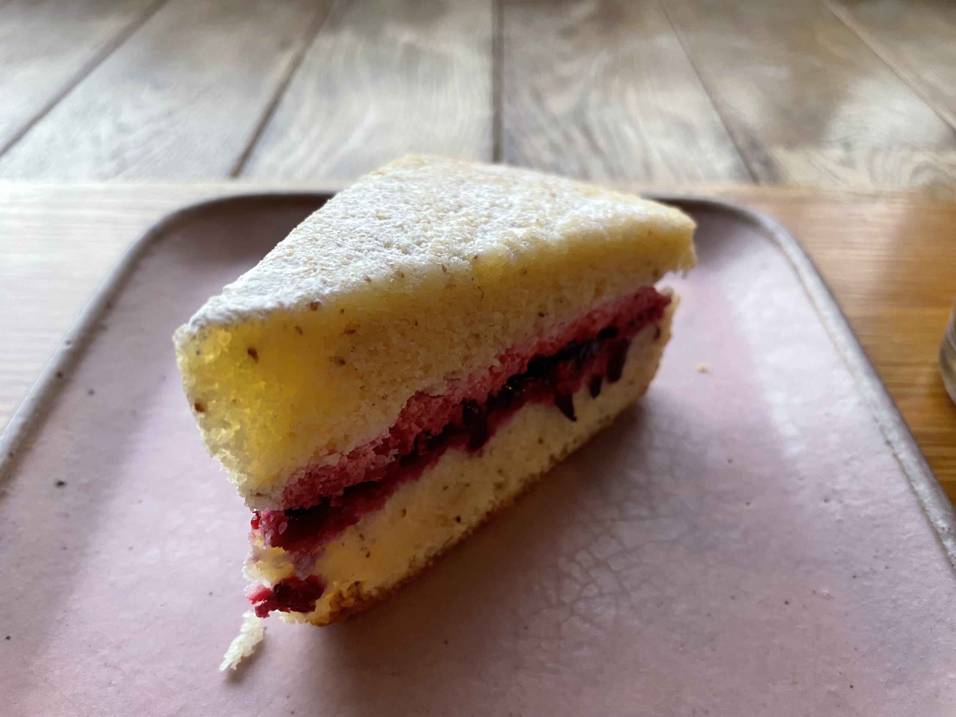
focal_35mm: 26
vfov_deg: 53.1
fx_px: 718
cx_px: 478
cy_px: 358
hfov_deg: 67.3
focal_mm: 4.2
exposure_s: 1/95
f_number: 1.6
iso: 125
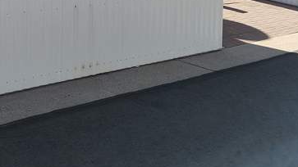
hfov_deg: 32.8
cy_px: -35
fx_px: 474
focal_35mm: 60
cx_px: 20
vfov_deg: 18.9
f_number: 1.5
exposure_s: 1/1648
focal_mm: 4.15
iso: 100
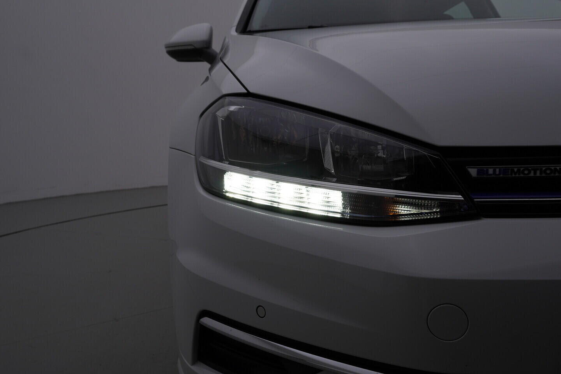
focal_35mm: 36
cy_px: 187
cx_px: 280
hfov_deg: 53.1
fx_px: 561
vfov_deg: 36.9
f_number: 7.1
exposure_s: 1/250
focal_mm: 24
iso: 125
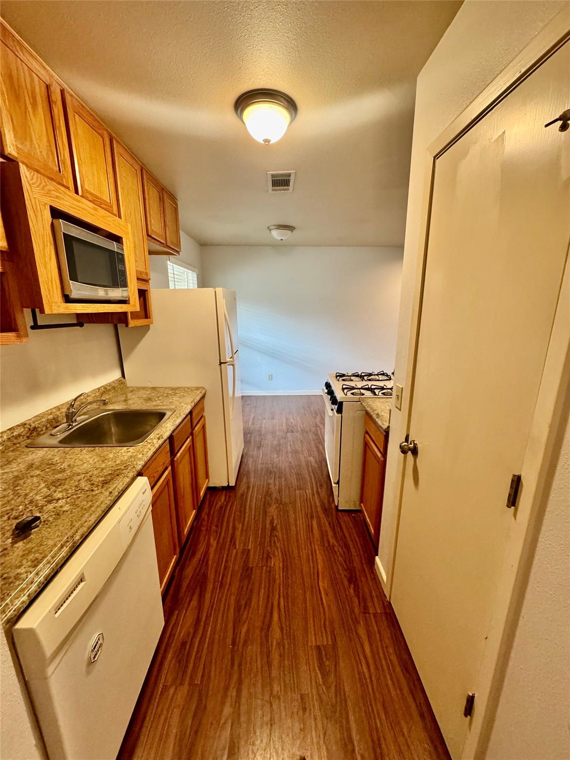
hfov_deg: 85.7
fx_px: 307
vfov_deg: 102.1
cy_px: 380
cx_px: 285
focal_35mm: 14
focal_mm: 2.22
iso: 320
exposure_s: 1/60
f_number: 2.2
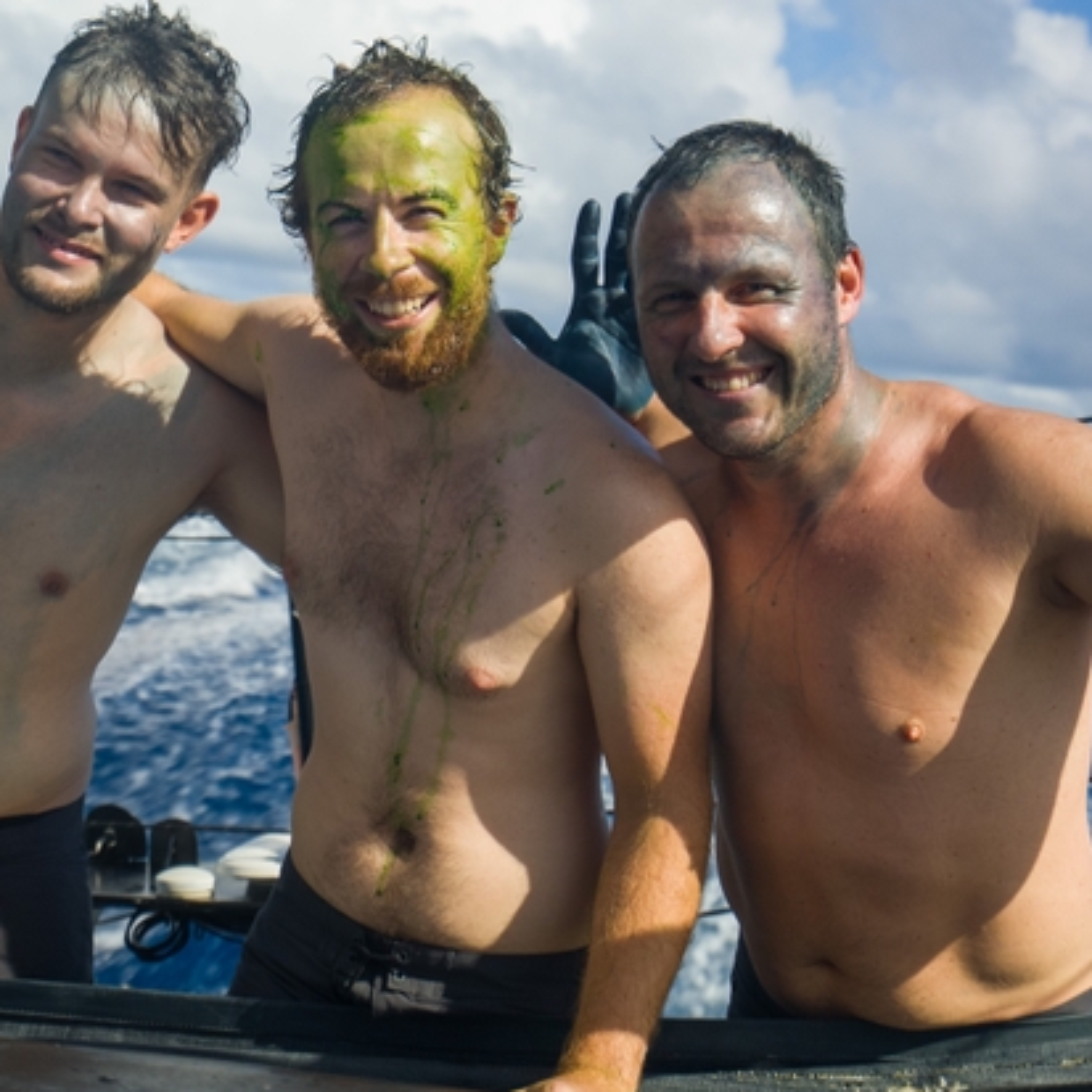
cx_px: 405
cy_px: 431
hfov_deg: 30.4
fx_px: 1999
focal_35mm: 56
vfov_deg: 30.5
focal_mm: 34
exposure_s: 1/40
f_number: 4
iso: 640
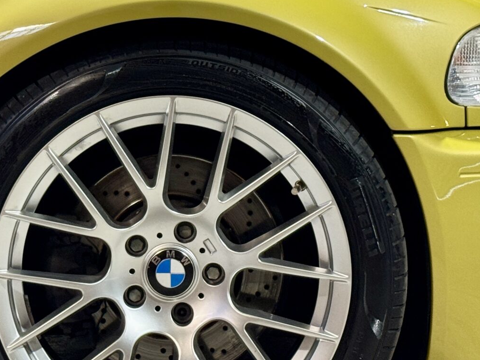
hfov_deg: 16.1
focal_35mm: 122
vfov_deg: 12.1
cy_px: 93
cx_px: 174
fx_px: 1692
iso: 200
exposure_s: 1/33
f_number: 1.78
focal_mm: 6.76
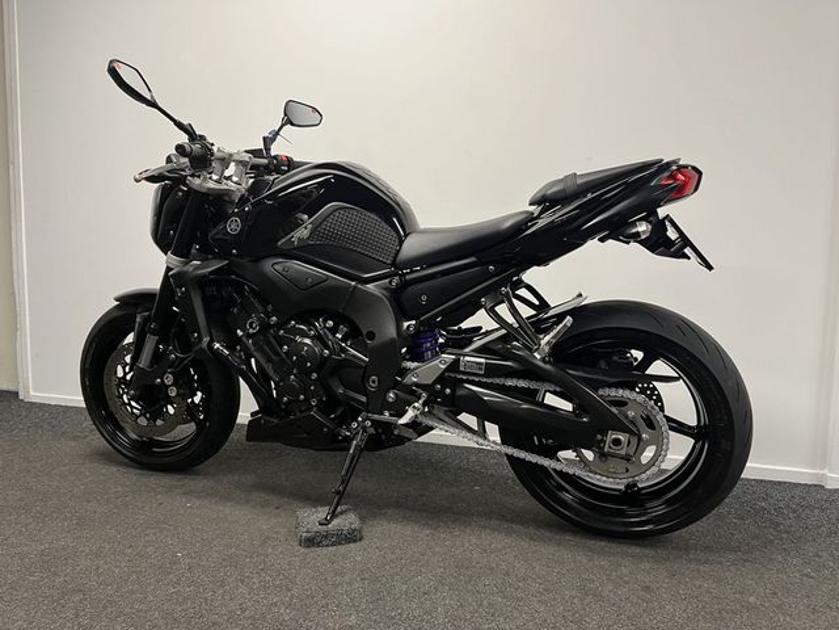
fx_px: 630
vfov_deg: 53.1
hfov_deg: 67.3
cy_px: 315
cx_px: 420
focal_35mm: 26
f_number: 1.6
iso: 100
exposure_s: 1/50
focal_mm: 5.1
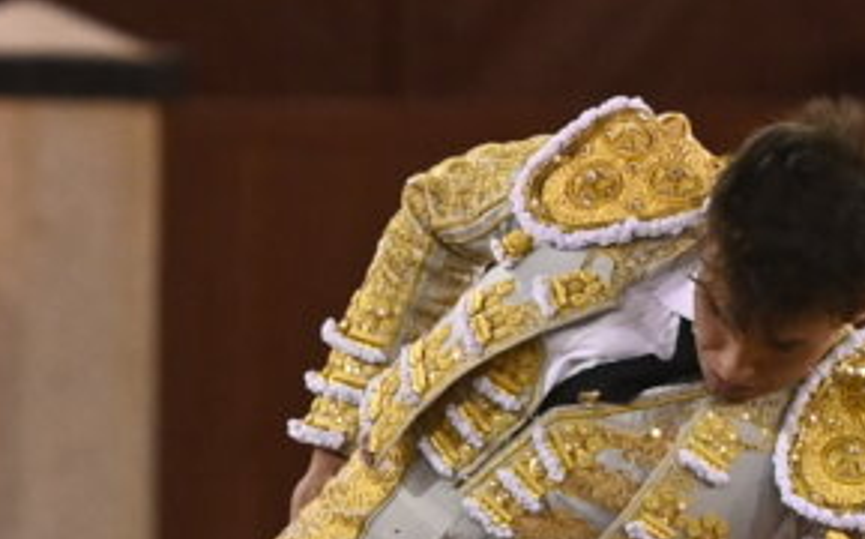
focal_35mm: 1185
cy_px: 797
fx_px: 27908
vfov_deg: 1.1
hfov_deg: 1.8
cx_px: -419
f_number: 3.5
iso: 3200
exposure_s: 1/640
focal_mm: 175
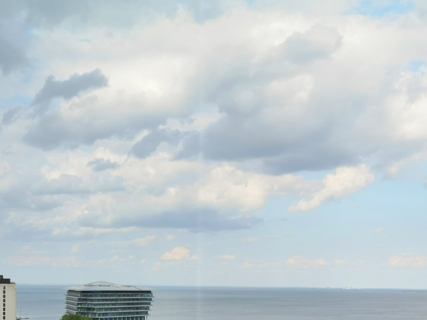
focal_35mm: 56
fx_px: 691
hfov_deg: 34.0
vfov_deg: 24.8
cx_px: 134
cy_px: 322
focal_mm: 5.58
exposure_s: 1/803
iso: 50
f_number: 1.8
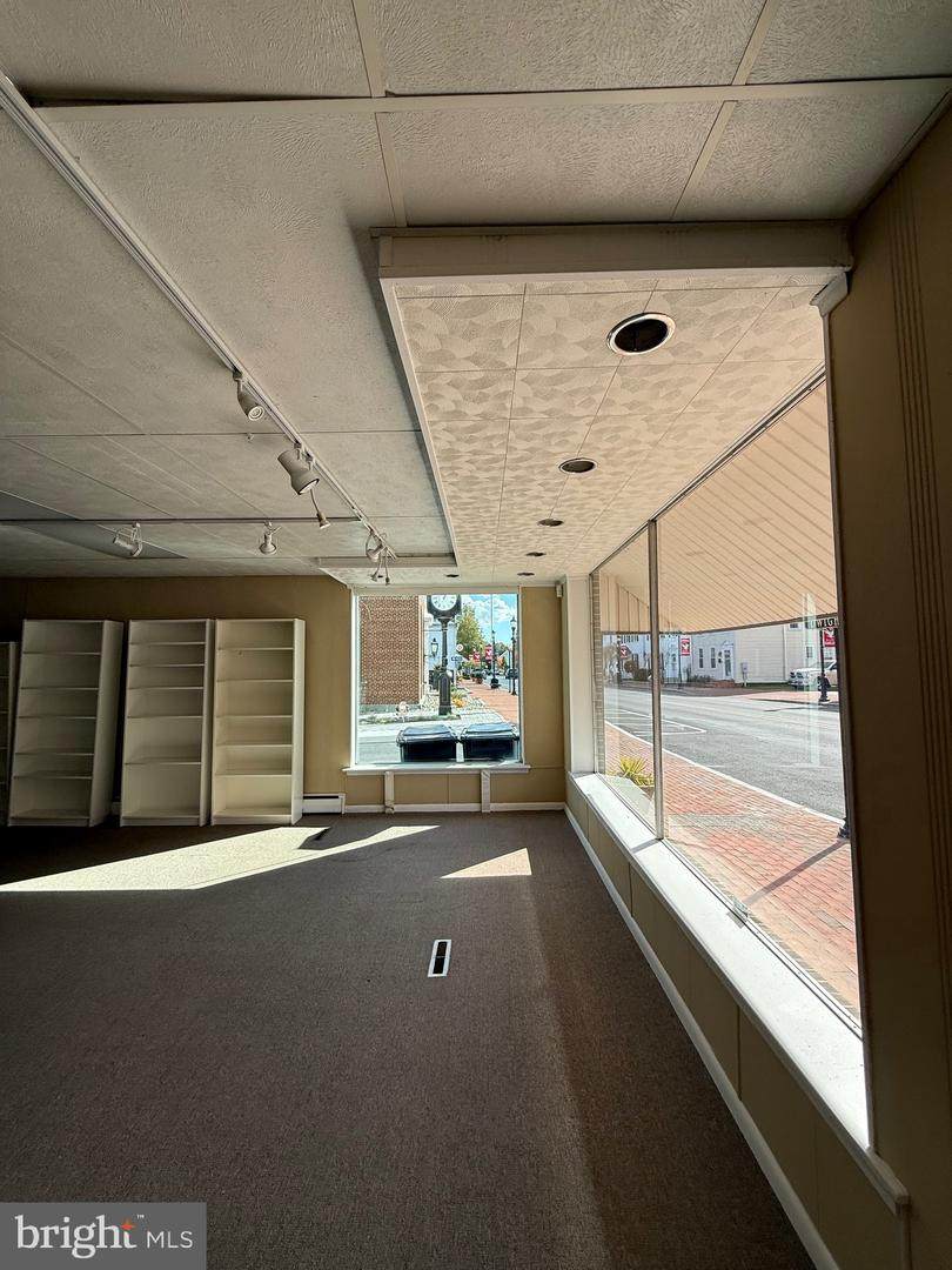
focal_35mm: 14
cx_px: 476
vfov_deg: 102.1
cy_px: 635
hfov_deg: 85.7
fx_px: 513
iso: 64
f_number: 2.2
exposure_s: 1/742
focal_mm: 2.22
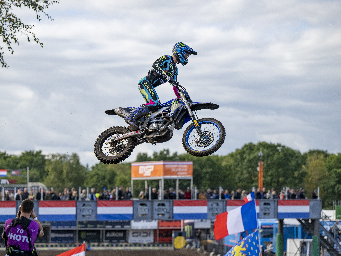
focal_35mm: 147
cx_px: 166
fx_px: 1448
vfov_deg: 10.1
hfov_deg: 13.4
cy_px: 127
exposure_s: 1/3200
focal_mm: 135
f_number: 3.5
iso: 400
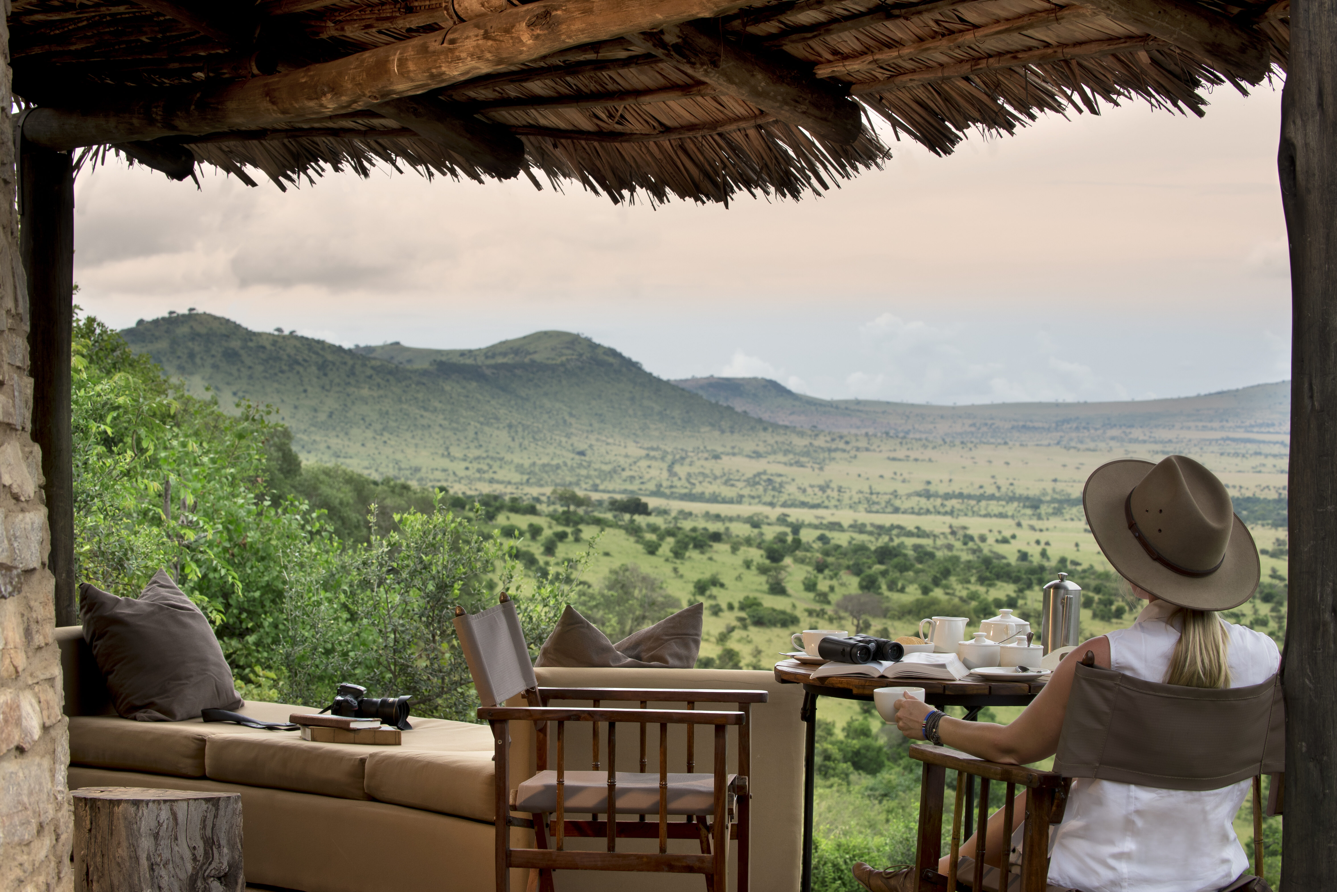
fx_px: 2601
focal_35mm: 70
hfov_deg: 28.8
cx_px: 668
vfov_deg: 19.5
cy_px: 446
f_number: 9.5
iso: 280
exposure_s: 1/125
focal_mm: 70
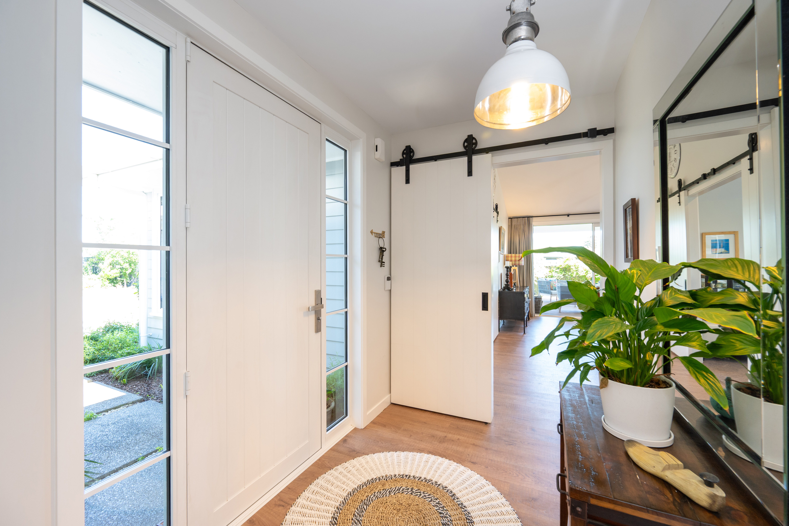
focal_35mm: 14
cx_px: 394
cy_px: 263
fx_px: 307
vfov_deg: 81.2
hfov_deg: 104.3
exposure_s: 1/10
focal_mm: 14
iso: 500
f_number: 8
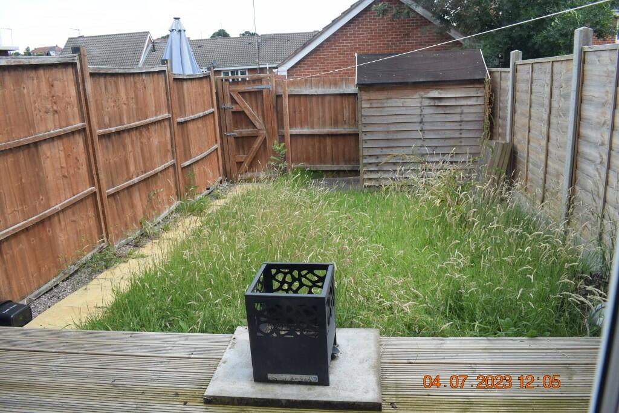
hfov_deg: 67.4
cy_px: 206
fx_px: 464
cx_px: 310
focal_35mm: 27
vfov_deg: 47.9
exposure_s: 1/250
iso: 400
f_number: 8
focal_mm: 18
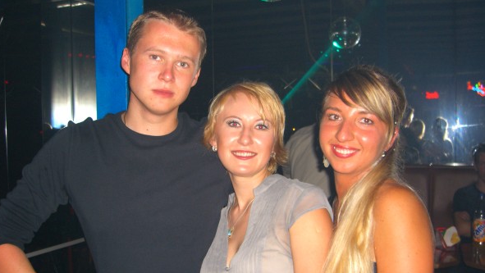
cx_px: 240
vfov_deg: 28.3
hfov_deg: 48.3
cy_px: 171
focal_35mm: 42
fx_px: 540
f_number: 2.8
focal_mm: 7.9
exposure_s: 1/60
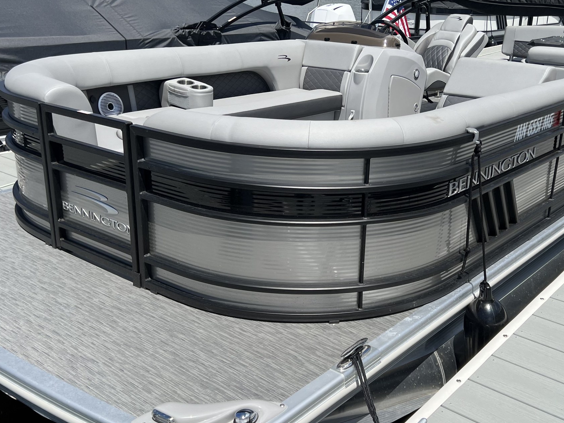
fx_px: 668
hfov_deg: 45.6
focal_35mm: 41
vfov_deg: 35.1
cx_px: 334
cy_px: 204
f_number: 1.5
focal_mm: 5.7
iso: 50
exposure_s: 1/5882
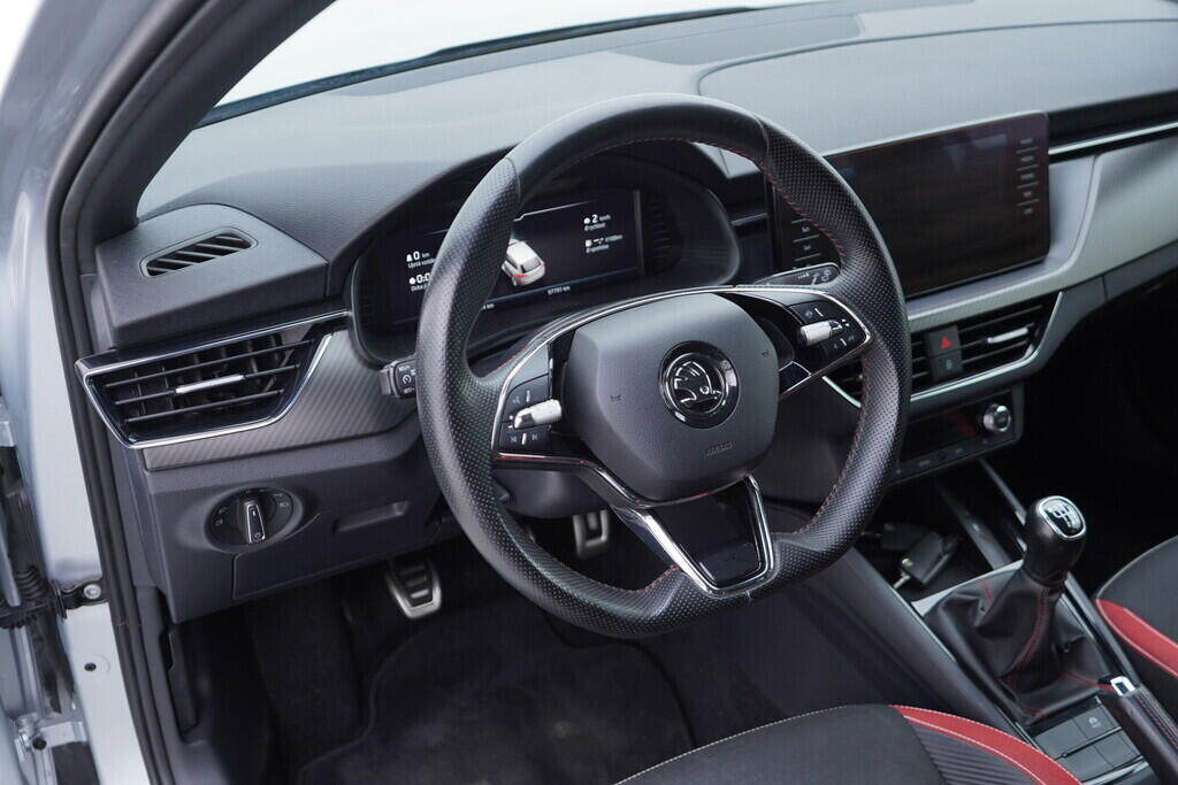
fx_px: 1178
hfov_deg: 53.1
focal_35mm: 36
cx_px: 589
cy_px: 392
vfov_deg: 36.9
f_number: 2.8
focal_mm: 24
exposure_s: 1/40
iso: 125
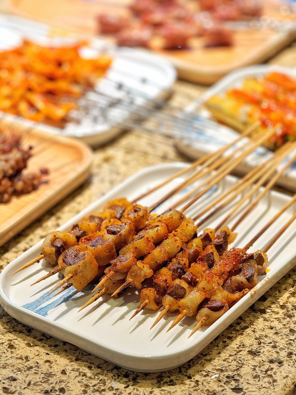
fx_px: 1368
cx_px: 148
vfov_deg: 16.4
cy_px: 198
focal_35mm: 120
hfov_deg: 12.3
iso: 160
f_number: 2.8
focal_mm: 15.66
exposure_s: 1/100
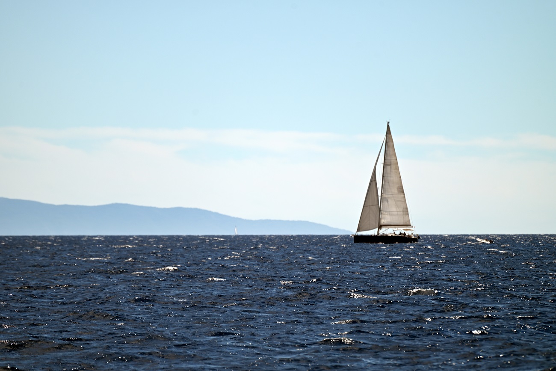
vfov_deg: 4.6
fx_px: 4634
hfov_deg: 6.9
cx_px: 278
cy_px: 186
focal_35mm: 300
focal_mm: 300
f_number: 5.6
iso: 100
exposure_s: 1/1000
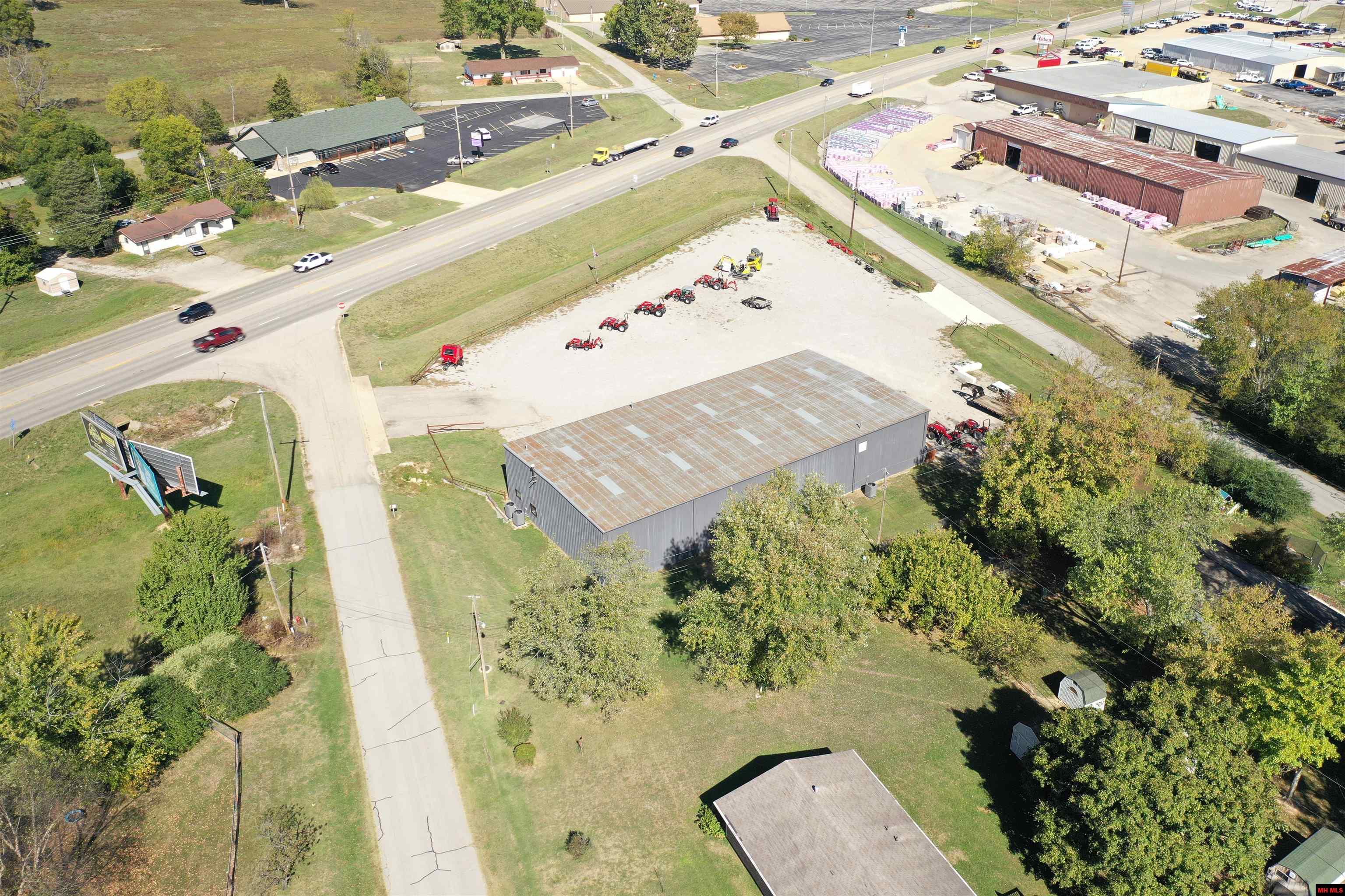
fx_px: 1046
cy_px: 448
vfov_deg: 46.4
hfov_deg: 65.5
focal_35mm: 28
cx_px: 672
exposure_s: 1/50
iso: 100
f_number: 3.2
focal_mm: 10.26
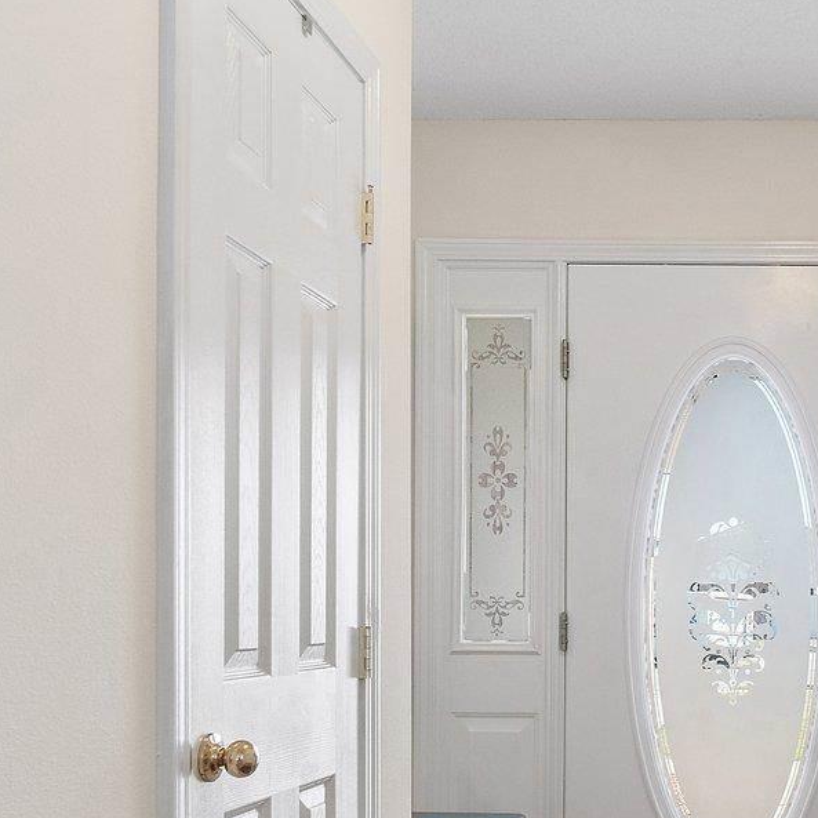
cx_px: 786
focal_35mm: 44
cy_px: 624
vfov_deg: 37.3
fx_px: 1176
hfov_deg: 35.3
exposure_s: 1/3
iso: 500
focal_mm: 10
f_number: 9
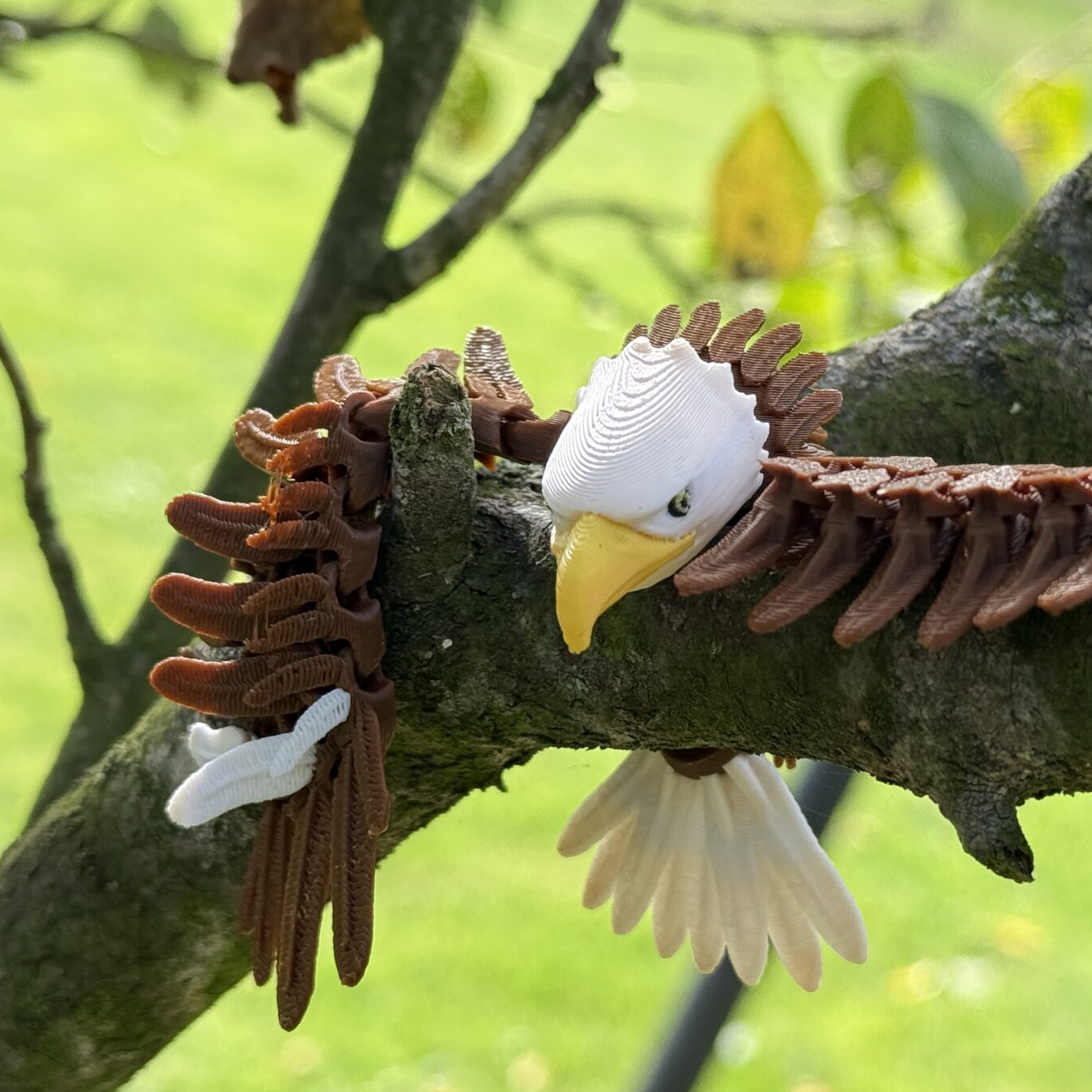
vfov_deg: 21.6
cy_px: 454
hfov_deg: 21.5
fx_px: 2855
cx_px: 756
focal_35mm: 80
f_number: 1.78
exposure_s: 1/253
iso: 100
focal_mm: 6.76
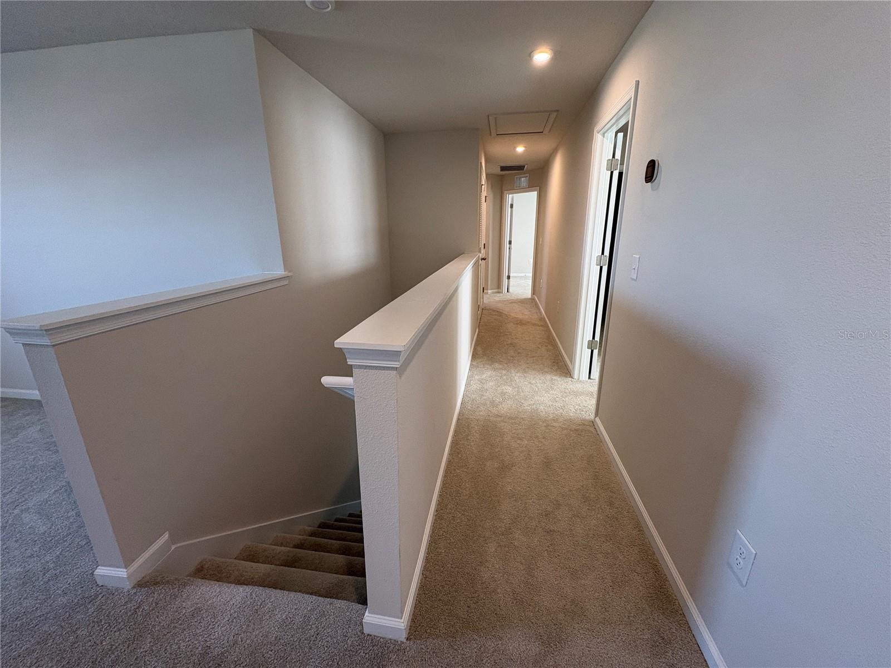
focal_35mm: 14
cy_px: 334
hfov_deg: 102.1
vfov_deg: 85.7
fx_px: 360
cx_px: 446
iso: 160
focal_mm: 2.22
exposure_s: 1/120
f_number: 2.2
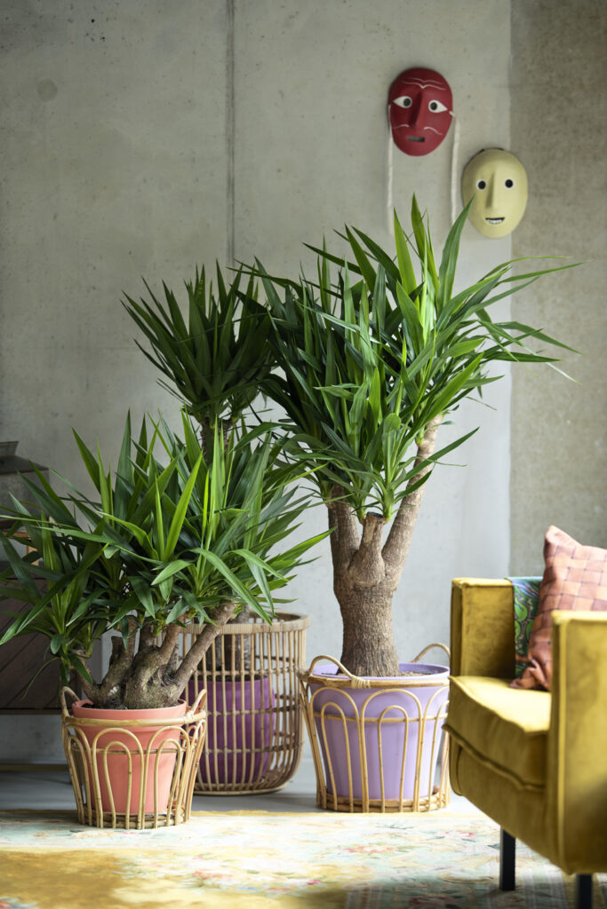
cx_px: 304
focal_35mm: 105
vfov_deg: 19.5
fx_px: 2655
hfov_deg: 13.0
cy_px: 454
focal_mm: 105
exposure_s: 1/30
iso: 64
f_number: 2
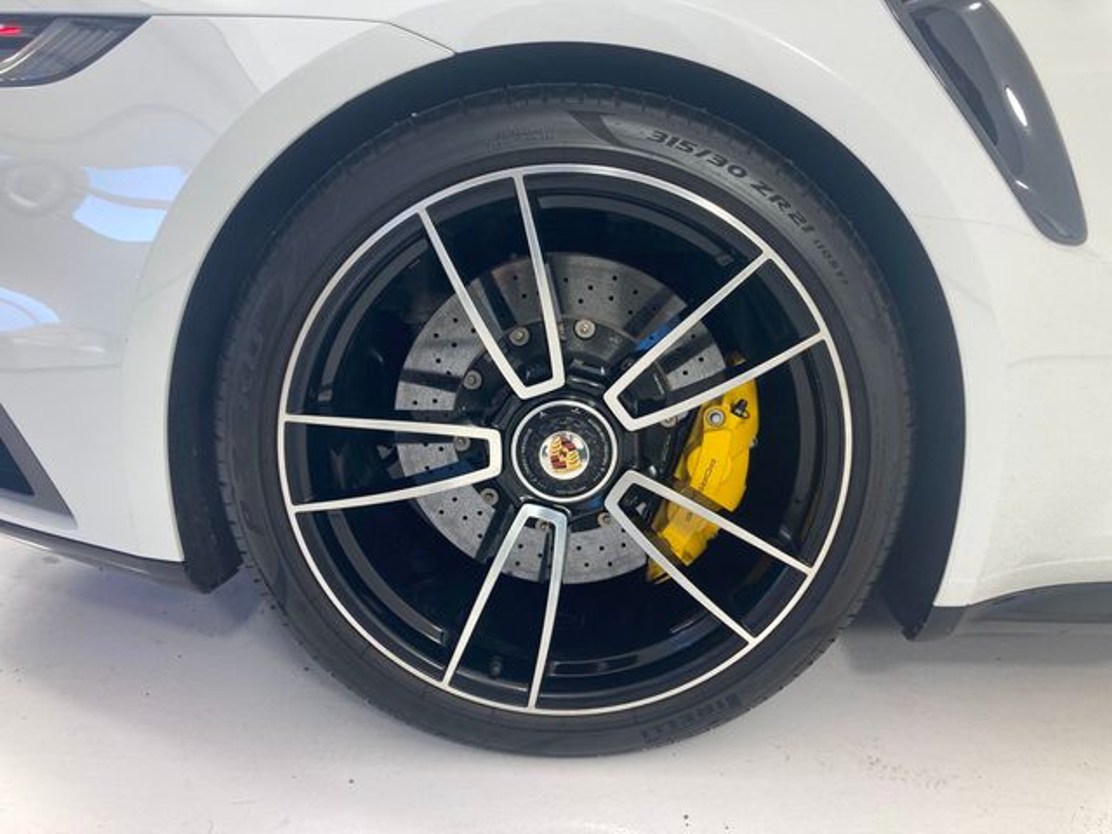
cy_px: 417
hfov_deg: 63.4
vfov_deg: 49.7
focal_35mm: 28
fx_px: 899
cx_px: 556
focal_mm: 3.99
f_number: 1.8
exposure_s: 1/141
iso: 20
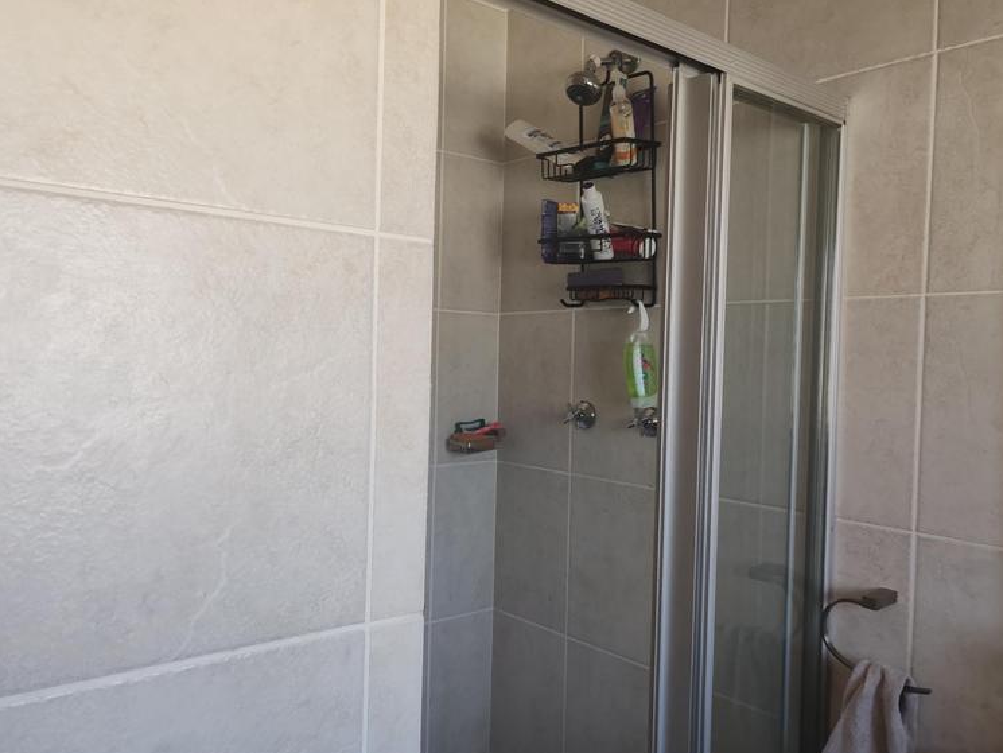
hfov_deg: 61.6
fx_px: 840
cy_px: 380
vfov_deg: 48.2
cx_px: 471
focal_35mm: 29
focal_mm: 6.12
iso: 800
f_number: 1.9
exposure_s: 1/100
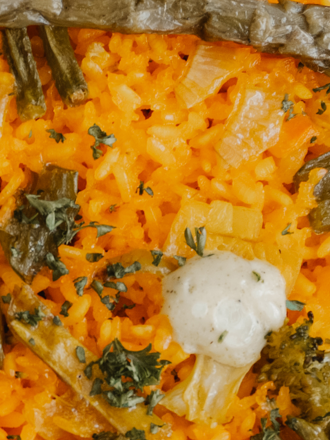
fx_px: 2008
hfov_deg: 9.3
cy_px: 536
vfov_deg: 12.2
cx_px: -83
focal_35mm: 158
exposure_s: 1/160
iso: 160
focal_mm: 24
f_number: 4.5
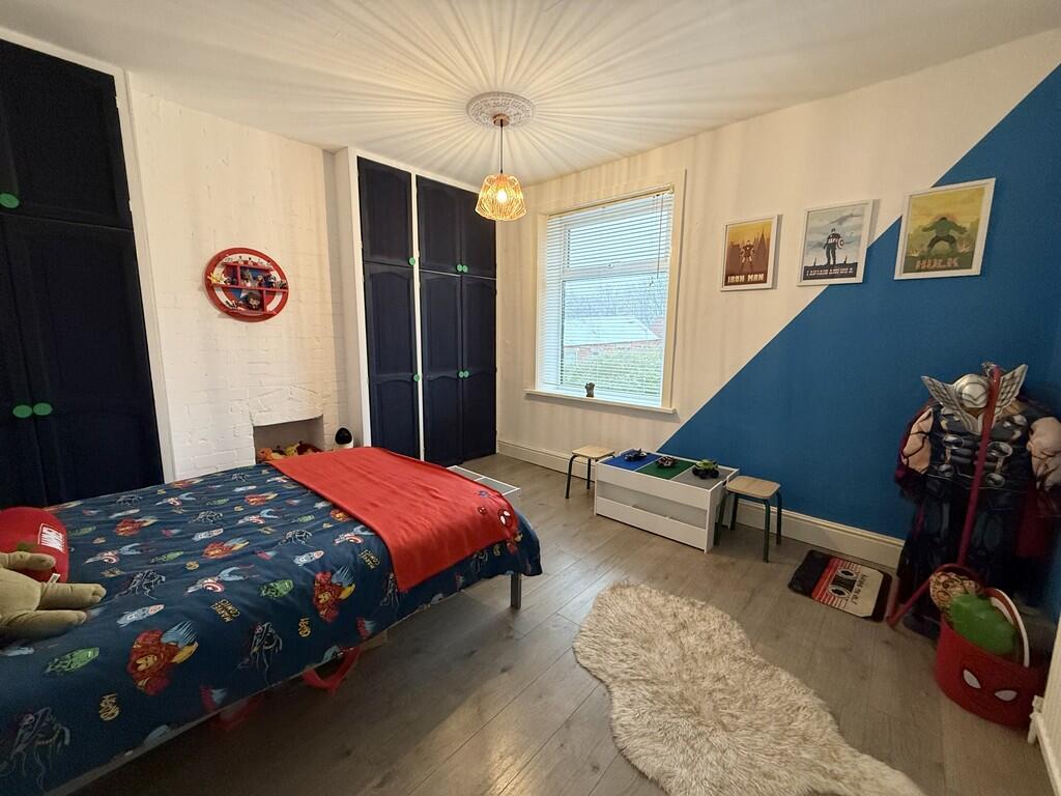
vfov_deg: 85.7
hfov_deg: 102.1
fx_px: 429
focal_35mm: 14
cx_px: 530
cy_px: 398
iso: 320
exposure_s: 1/50
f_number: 2.2
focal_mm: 2.22
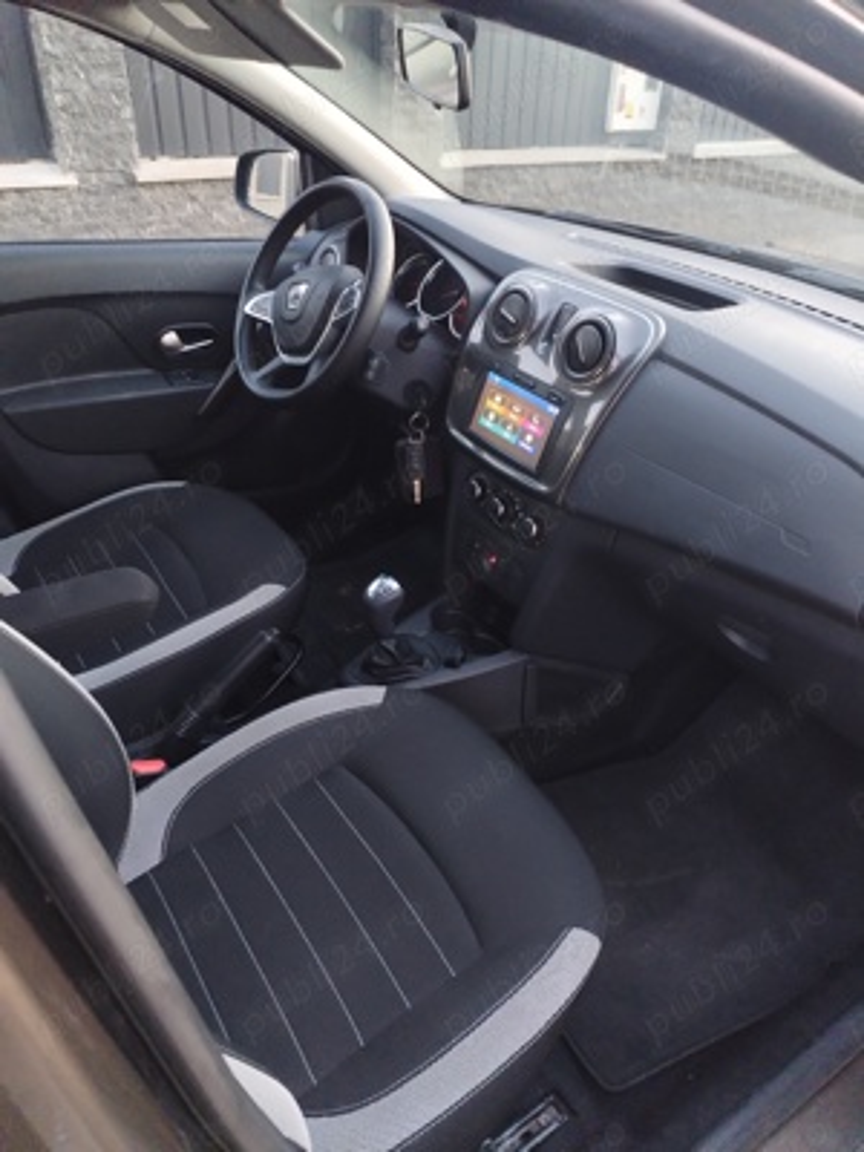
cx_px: 432
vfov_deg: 61.7
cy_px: 576
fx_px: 965
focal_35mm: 29
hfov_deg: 48.2
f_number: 1.8
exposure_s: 1/24
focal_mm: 4.75
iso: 826
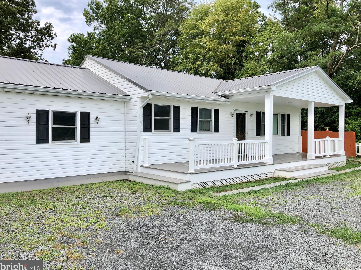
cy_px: 135
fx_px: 302
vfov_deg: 48.2
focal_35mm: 29
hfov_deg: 61.7
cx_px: 184
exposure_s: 1/1297
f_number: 1.8
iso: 20
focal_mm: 4
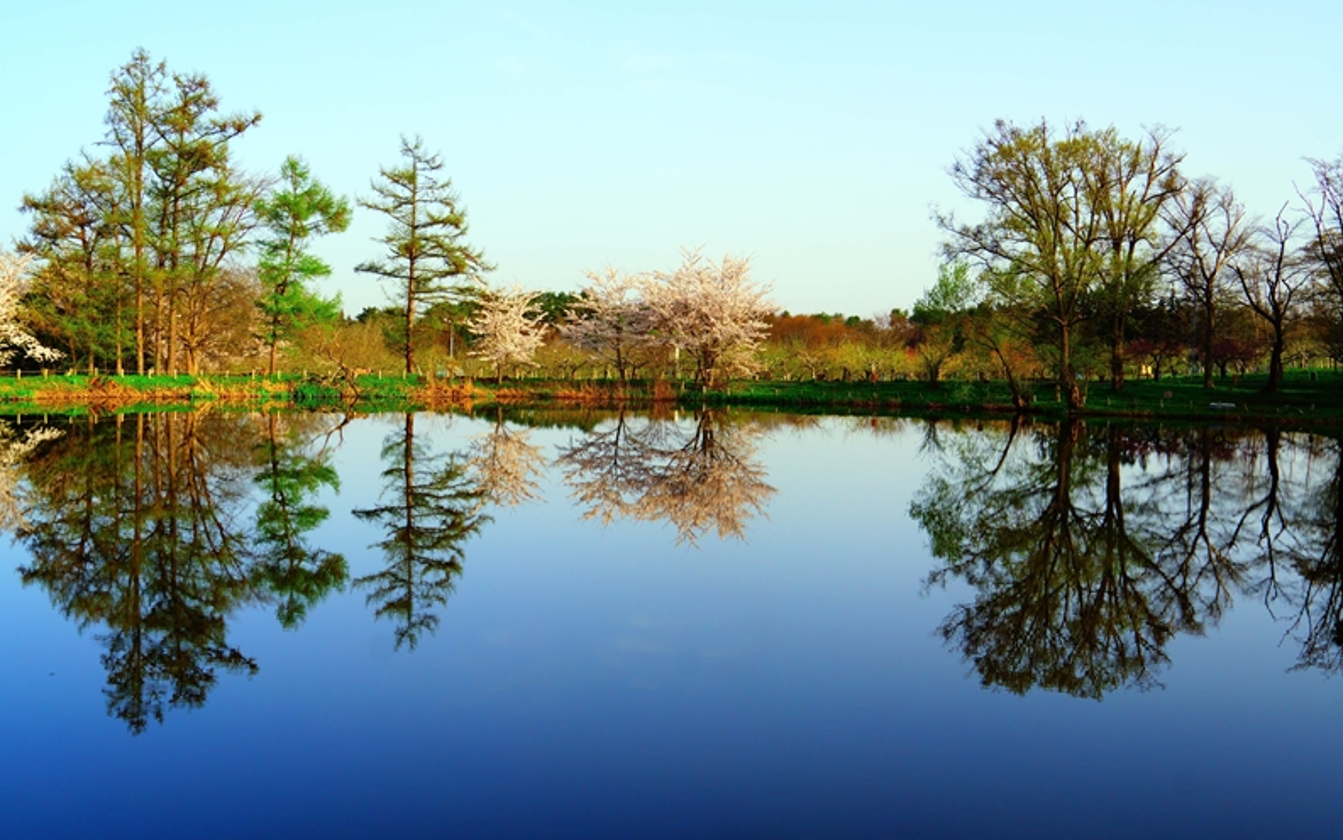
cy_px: 392
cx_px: 674
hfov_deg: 52.7
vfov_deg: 34.4
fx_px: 1355
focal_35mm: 37
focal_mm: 24
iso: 100
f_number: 8
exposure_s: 1/200
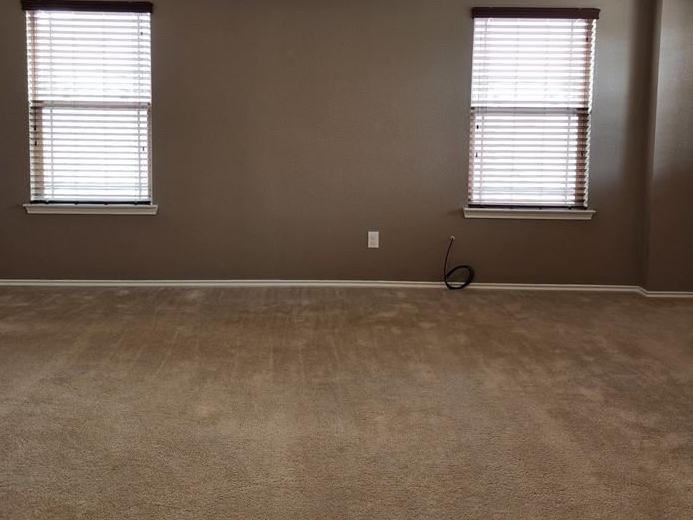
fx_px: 681
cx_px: 327
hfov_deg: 53.9
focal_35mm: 34
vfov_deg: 41.1
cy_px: 163
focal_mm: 6.4
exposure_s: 1/60
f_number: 1.8
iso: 160
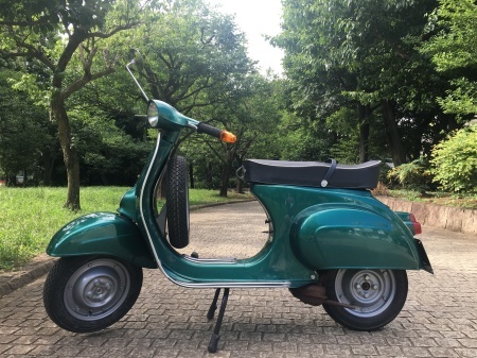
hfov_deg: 61.7
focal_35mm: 29
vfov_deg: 48.2
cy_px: 179
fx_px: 399
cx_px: 238
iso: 25
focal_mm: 4.15
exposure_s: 1/173
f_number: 2.2
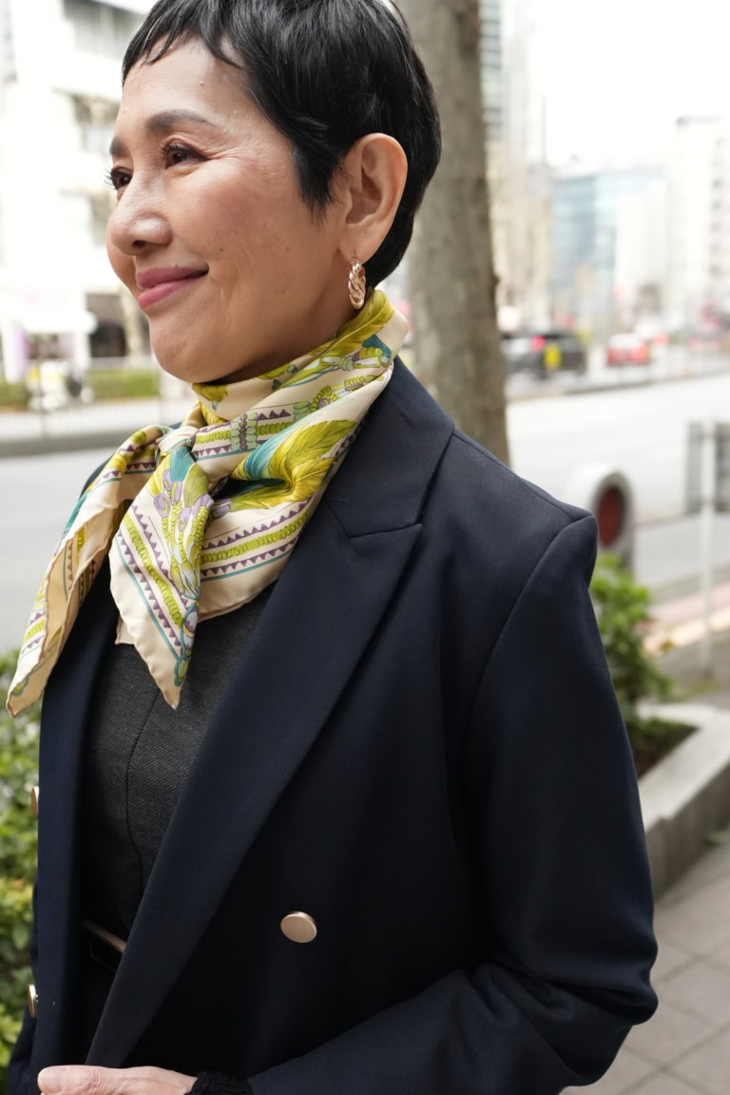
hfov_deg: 36.9
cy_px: 548
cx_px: 365
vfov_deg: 53.1
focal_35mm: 36
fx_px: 1095
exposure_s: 1/4098
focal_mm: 24
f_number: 2.8
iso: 4000
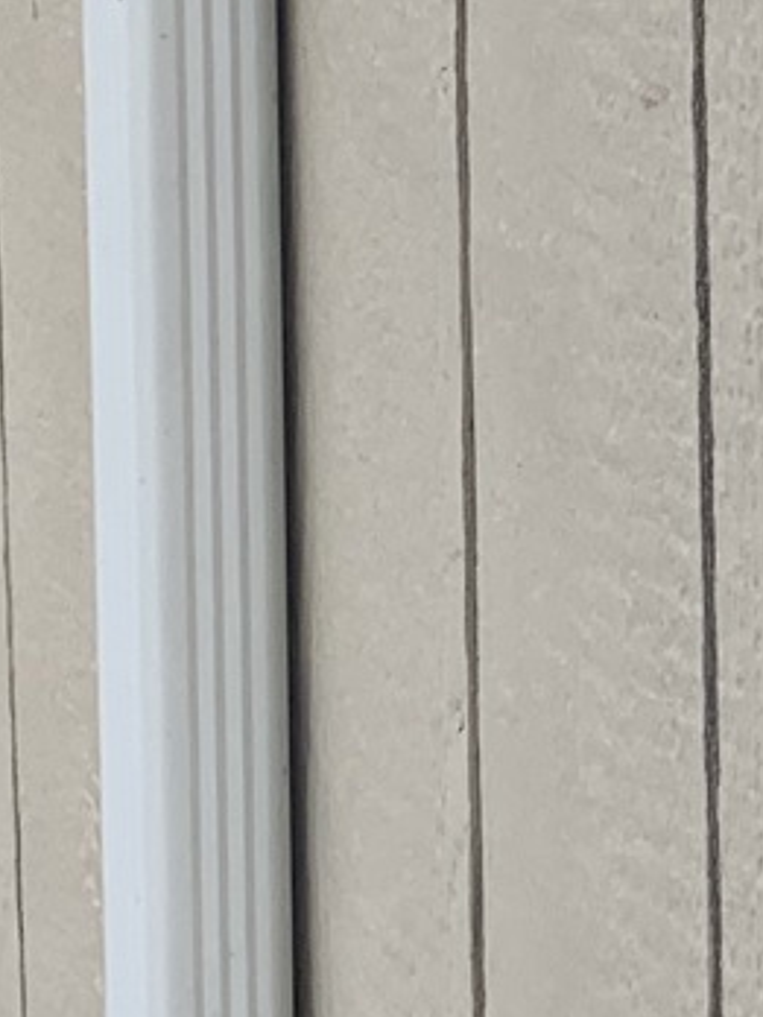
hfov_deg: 9.5
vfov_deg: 12.7
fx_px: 4497
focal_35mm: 153
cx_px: 1017
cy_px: -99
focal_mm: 4.25
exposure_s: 1/783
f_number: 1.8
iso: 25
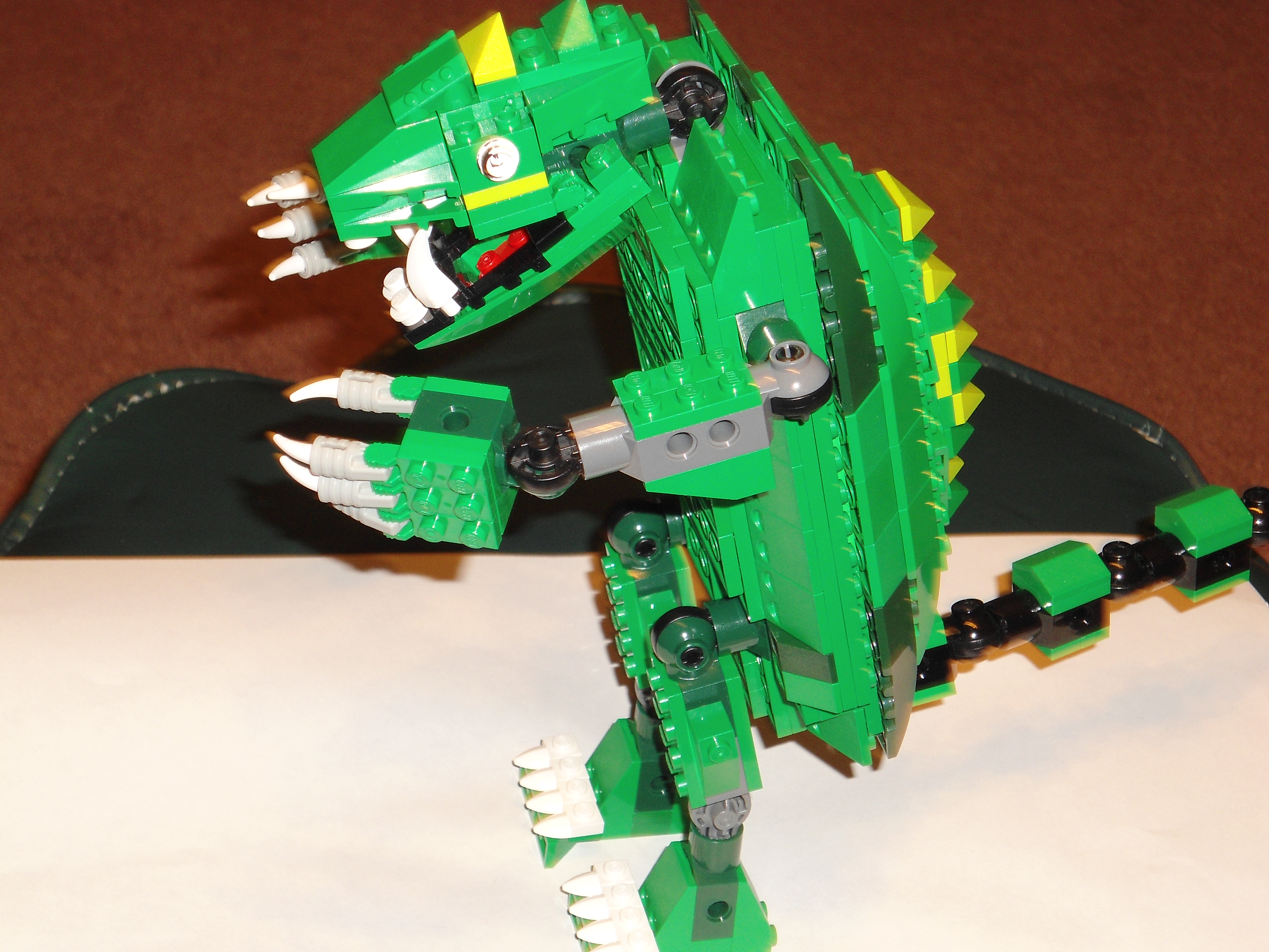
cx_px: 634
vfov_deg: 19.9
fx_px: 2713
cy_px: 476
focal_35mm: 74
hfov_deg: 26.3
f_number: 4.7
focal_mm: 13.2
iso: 100
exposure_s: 1/8
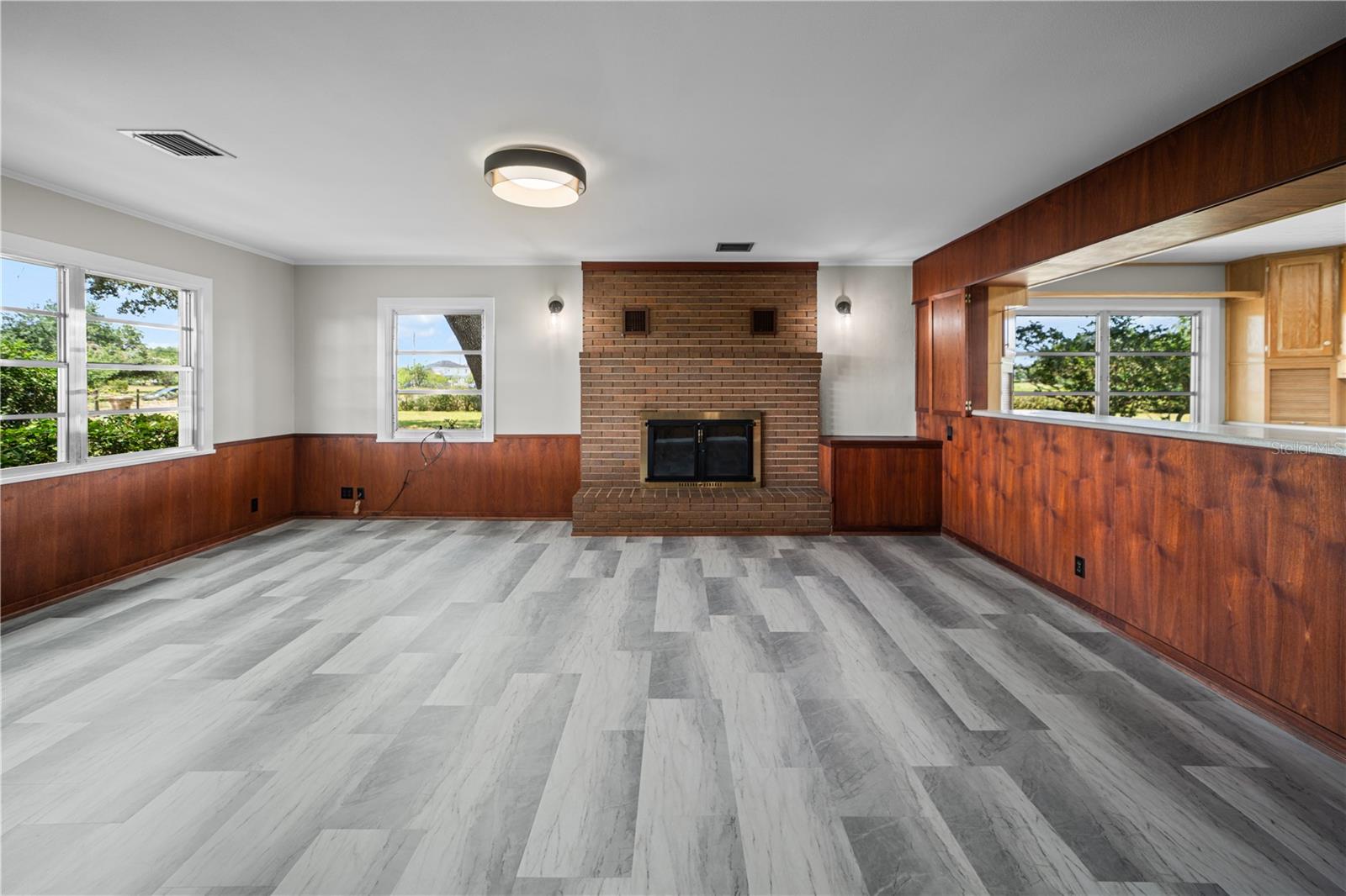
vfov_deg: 81.2
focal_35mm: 14
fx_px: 523
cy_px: 448
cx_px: 673
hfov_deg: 104.3
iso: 100
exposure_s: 1/15
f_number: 3.2
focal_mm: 14
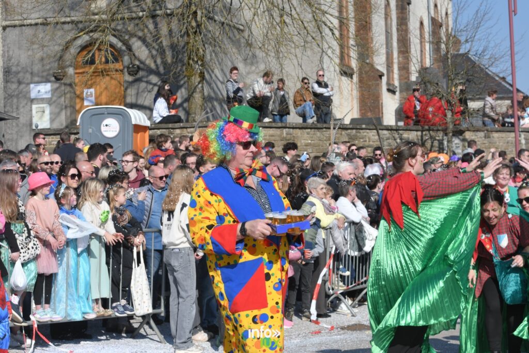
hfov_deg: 19.5
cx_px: 264
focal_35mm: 105
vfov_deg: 13.0
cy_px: 176
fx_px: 1543
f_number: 11
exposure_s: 1/400
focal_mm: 70
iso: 200
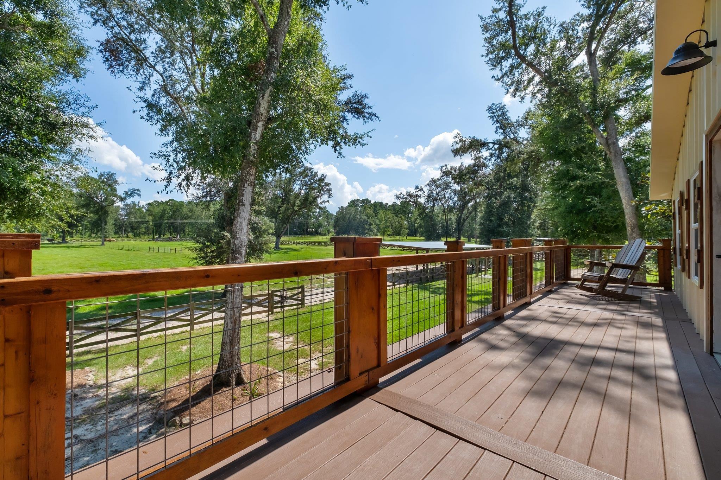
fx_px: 300
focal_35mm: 15
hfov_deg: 100.4
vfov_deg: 77.3
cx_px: 360
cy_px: 240
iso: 400
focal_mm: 10
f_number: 8
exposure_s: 1/1250
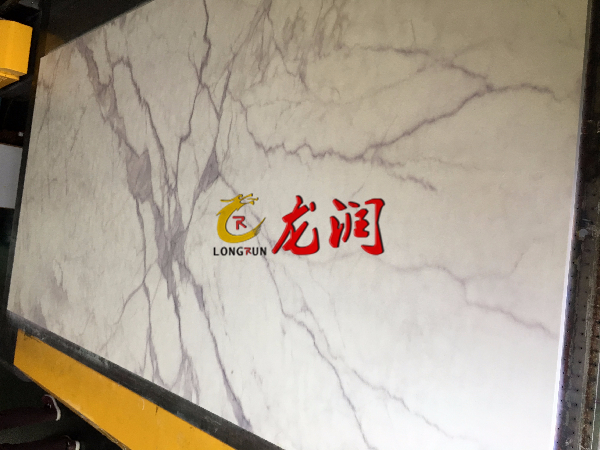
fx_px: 503
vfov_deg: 48.2
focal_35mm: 29
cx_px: 300
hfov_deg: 61.7
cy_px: 225
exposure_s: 1/33
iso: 40
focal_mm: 4.15
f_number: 2.2
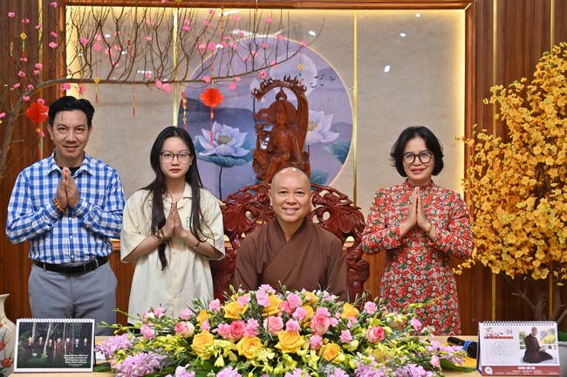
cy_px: 188
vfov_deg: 25.9
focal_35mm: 52
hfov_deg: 38.2
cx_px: 284
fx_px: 818
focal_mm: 52
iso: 1000
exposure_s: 1/80
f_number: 5
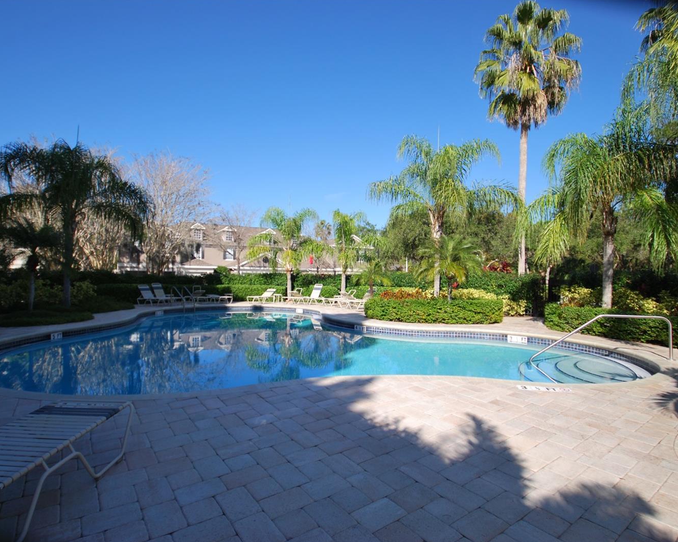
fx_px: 341
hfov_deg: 89.5
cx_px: 318
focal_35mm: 17
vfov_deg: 77.0
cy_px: 271
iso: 100
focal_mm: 10
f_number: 3.5
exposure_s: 1/800
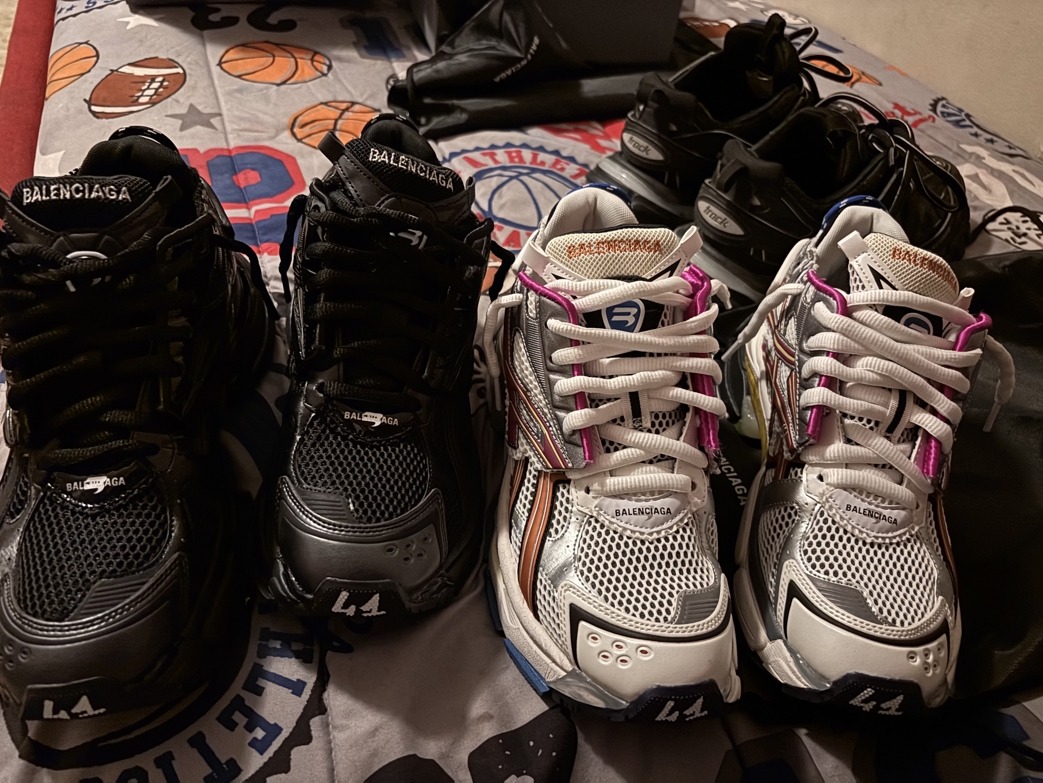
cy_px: 392
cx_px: 522
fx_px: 783
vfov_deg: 53.1
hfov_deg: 67.3
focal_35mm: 26
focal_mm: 5.96
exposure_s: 1/15
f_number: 1.6
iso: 1000
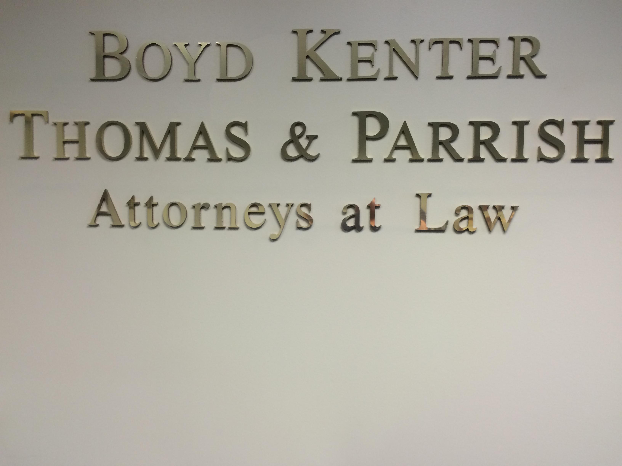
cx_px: 311
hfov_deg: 61.7
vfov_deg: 48.2
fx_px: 521
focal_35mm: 29
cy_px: 233
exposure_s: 1/30
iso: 80
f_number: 2.2
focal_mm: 4.15
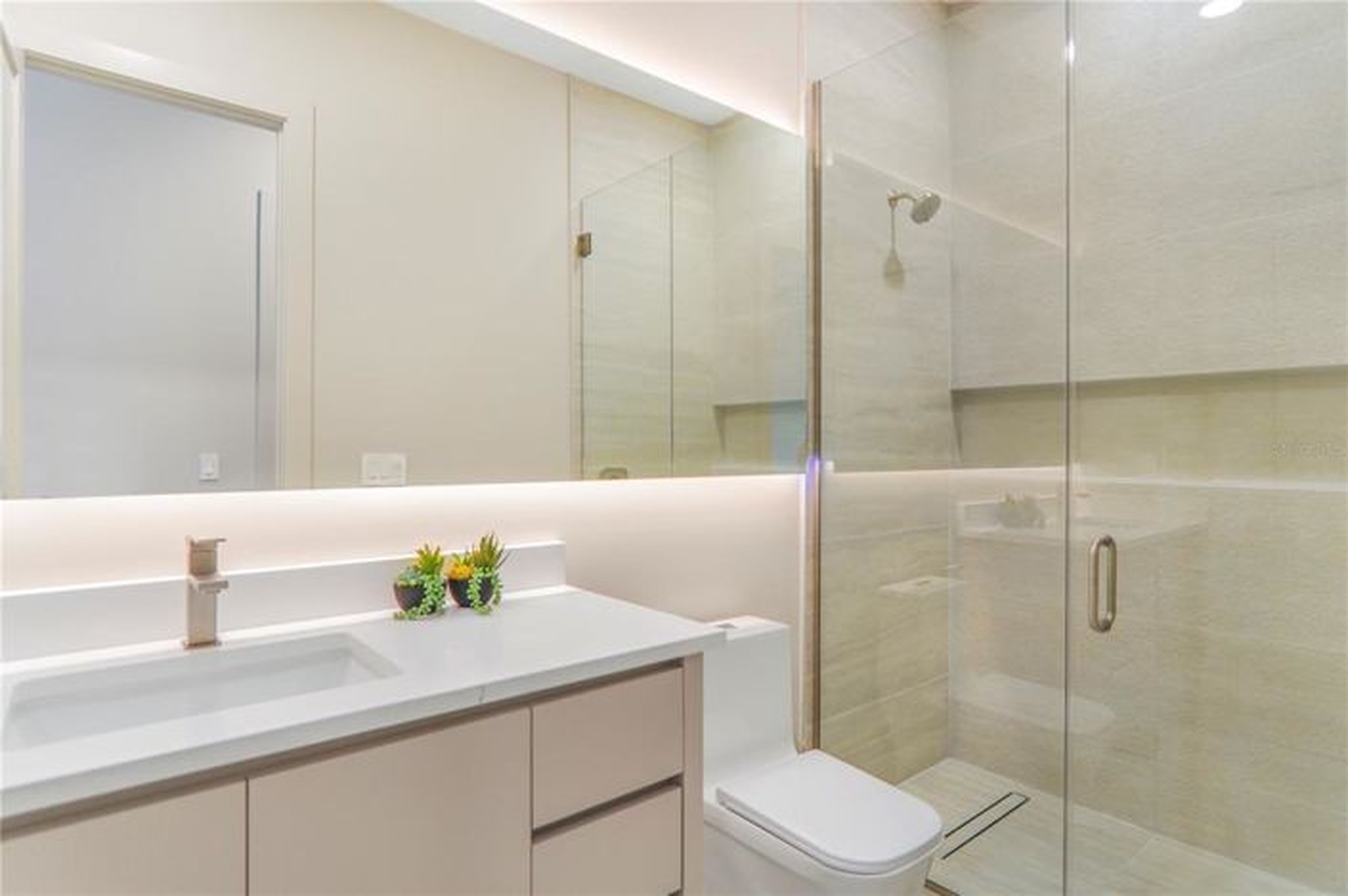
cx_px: 674
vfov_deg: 67.3
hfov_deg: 90.0
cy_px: 448
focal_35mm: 18
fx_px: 674
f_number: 2
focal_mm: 12
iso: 100
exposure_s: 1/50
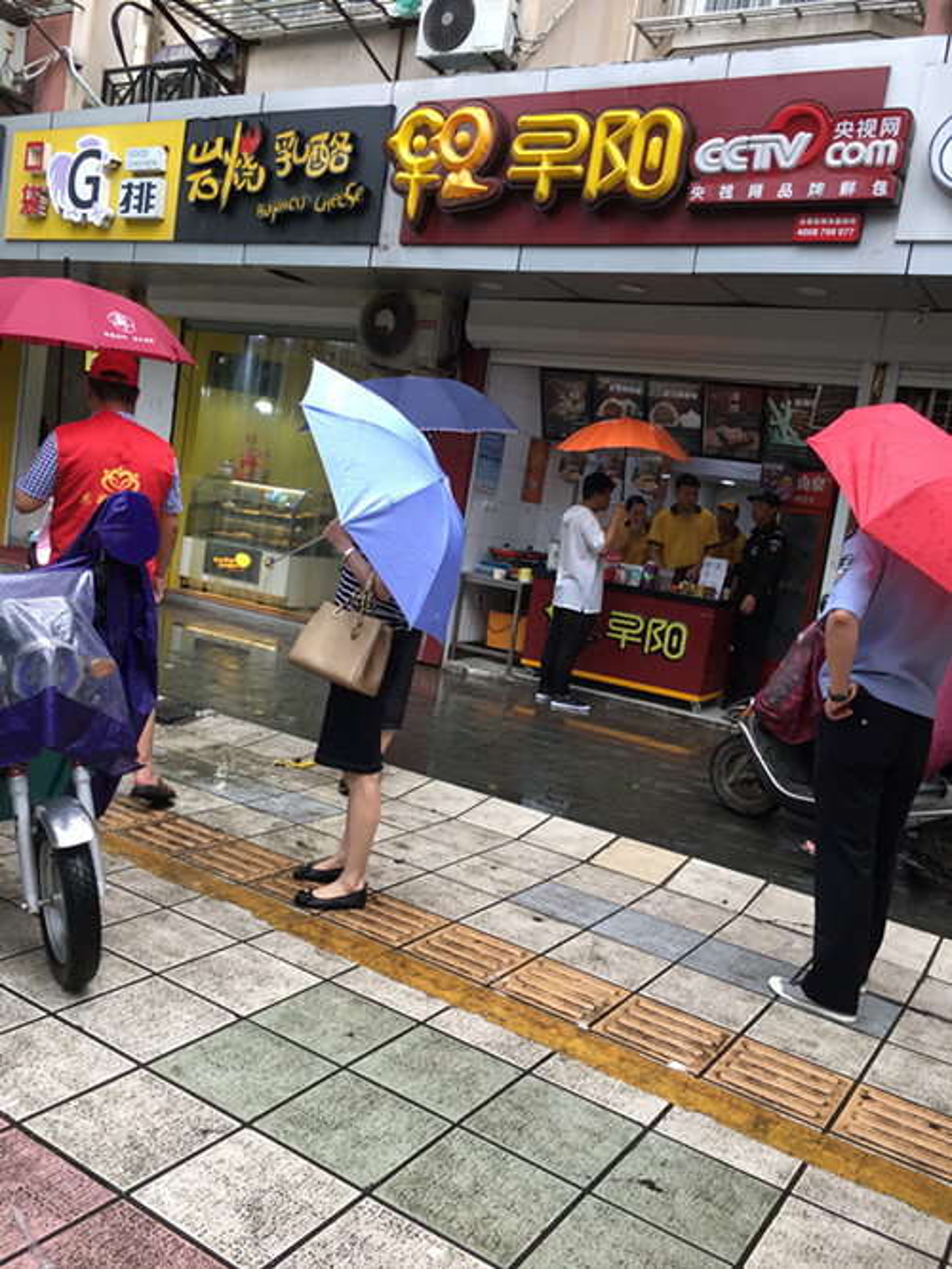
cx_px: 476
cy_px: 634
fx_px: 1063
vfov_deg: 61.6
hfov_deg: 48.3
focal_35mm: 29
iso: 40
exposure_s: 1/100
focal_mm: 4.15
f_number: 2.2
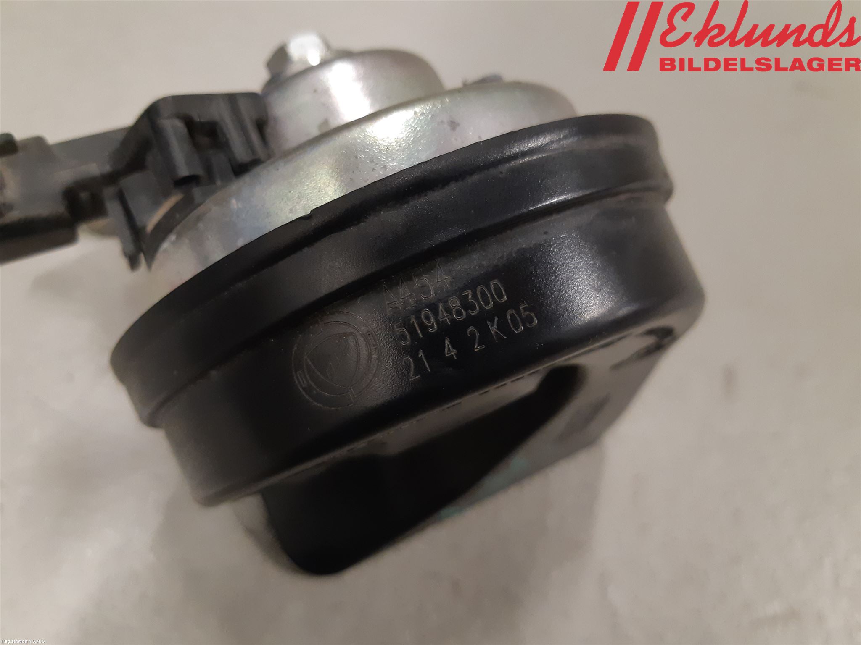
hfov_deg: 67.3
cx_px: 430
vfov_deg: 53.1
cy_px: 322
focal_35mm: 26
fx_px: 647
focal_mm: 3.93
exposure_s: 1/50
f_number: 1.7
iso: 250
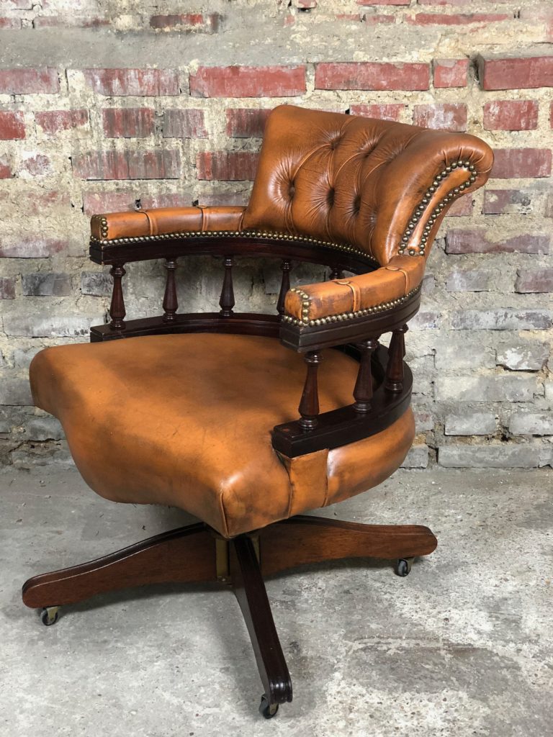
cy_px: 368
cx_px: 276
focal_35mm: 52
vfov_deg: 36.8
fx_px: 1108
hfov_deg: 28.0
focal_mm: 6
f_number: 2.4
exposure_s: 1/25
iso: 160
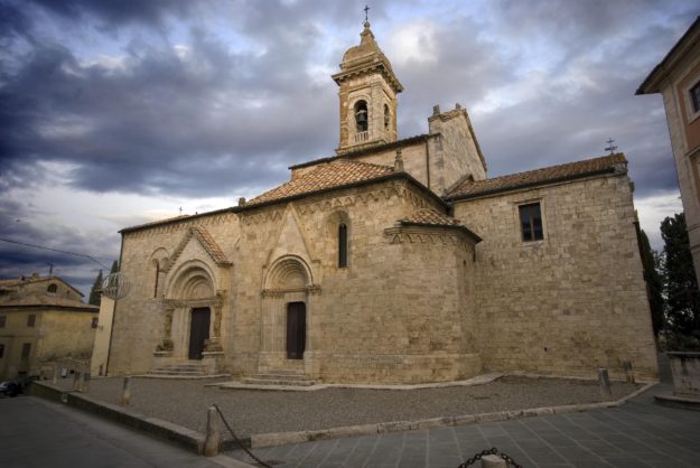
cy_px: 234
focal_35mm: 22
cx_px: 350
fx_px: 438
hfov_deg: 77.3
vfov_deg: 56.3
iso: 100
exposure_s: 1/50
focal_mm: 15
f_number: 7.1
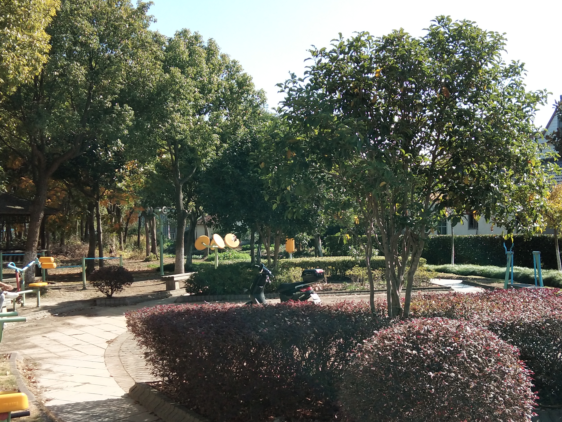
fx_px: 828
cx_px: 355
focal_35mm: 51
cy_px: 252
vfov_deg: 28.5
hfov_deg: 37.2
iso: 50
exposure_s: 1/554
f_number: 2.2
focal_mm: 3.69
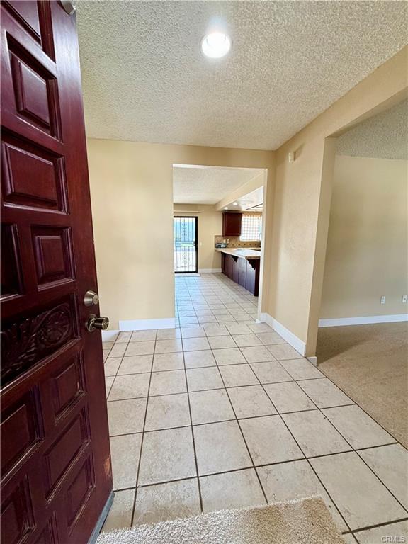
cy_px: 272
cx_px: 204
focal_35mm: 14
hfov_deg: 85.7
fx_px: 220
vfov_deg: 102.1
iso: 320
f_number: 2.2
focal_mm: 2.22
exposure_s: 1/120
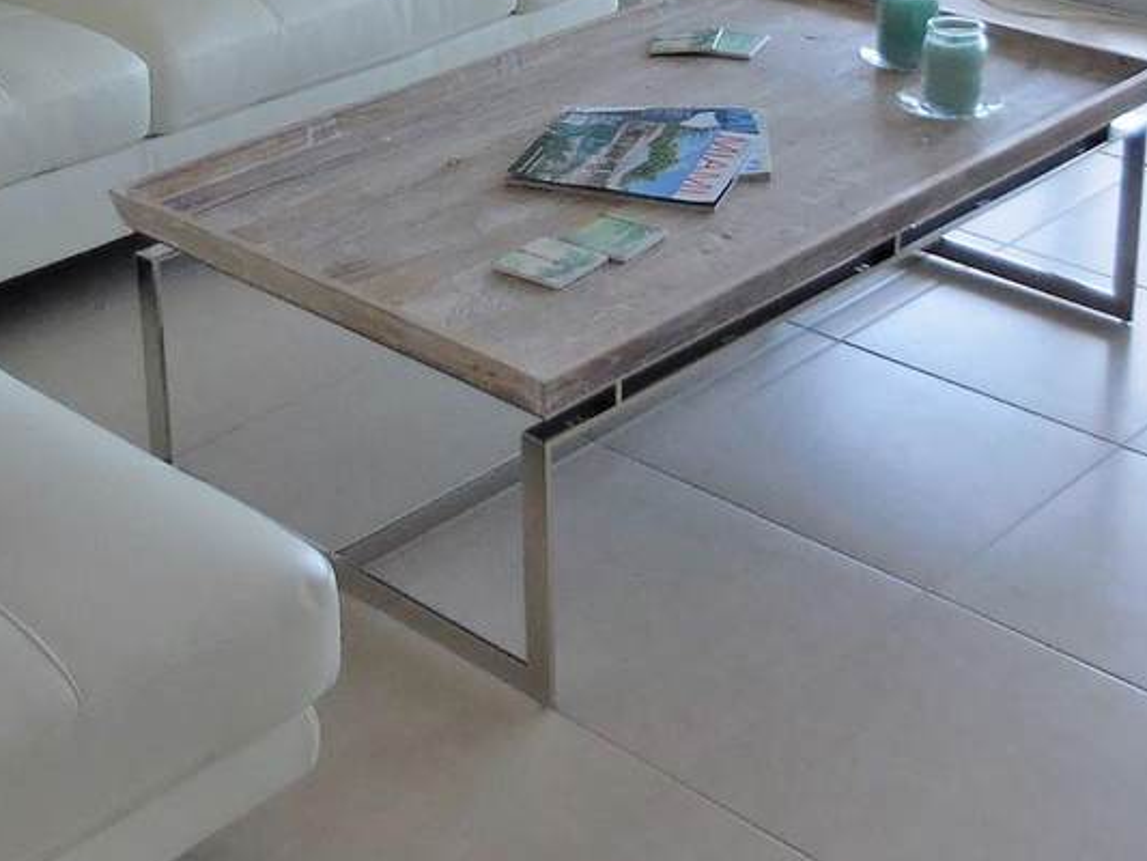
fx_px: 1989
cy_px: 0
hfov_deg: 32.2
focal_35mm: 60
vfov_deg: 23.4
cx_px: 577
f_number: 3.3
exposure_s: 1/100
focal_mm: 4.5
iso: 125
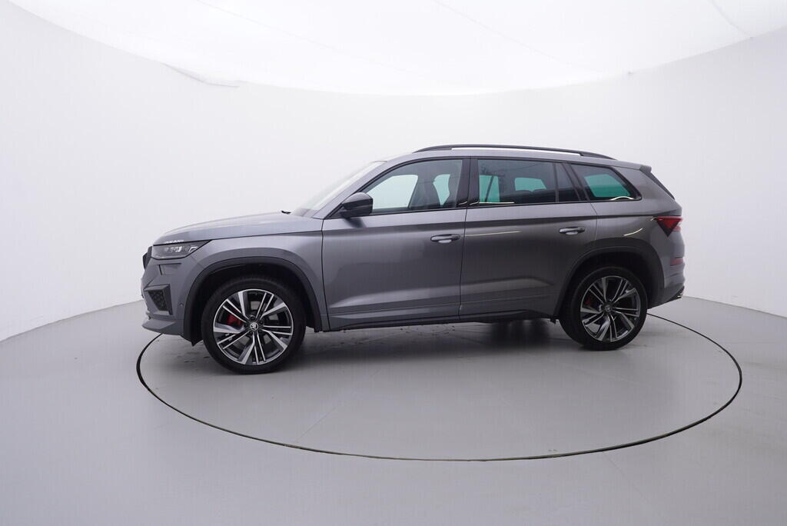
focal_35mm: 22
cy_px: 263
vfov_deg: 56.2
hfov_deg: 77.3
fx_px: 492
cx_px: 394
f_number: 5
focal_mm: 15
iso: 200
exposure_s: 1/80
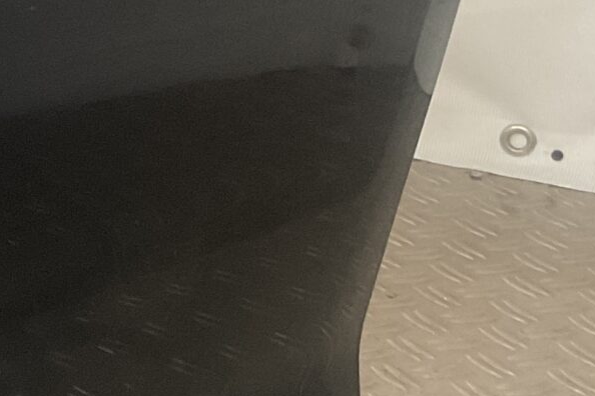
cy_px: 64
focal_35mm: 130
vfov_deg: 10.5
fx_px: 2148
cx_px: -322
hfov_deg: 14.6
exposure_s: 1/50
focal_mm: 3
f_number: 1.8
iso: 64
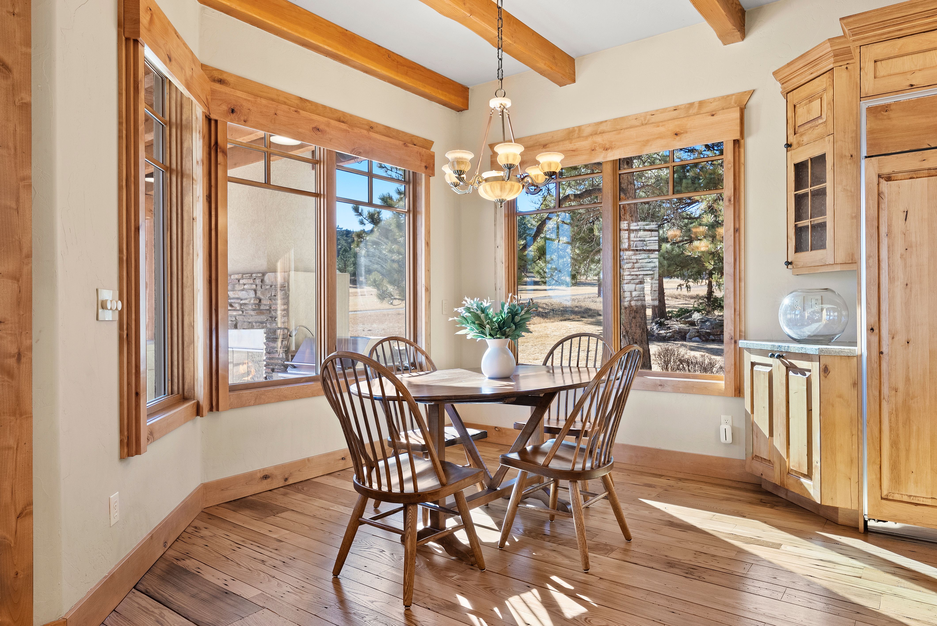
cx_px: 468
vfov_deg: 55.2
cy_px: 313
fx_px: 599
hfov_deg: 76.1
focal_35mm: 23
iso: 640
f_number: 9
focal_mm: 23
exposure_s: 1/6
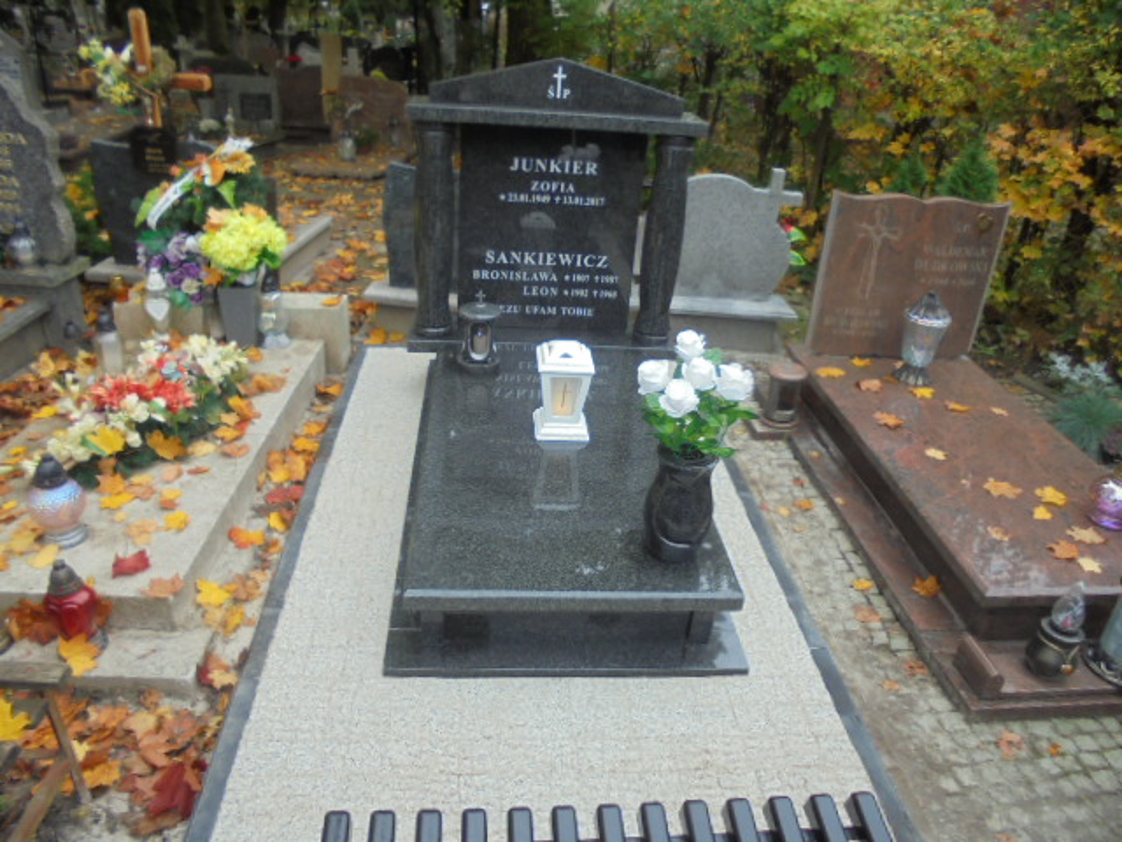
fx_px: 843
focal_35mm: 26
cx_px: 561
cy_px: 421
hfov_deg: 67.3
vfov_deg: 53.1
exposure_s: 1/100
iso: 100
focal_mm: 4.6
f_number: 3.5
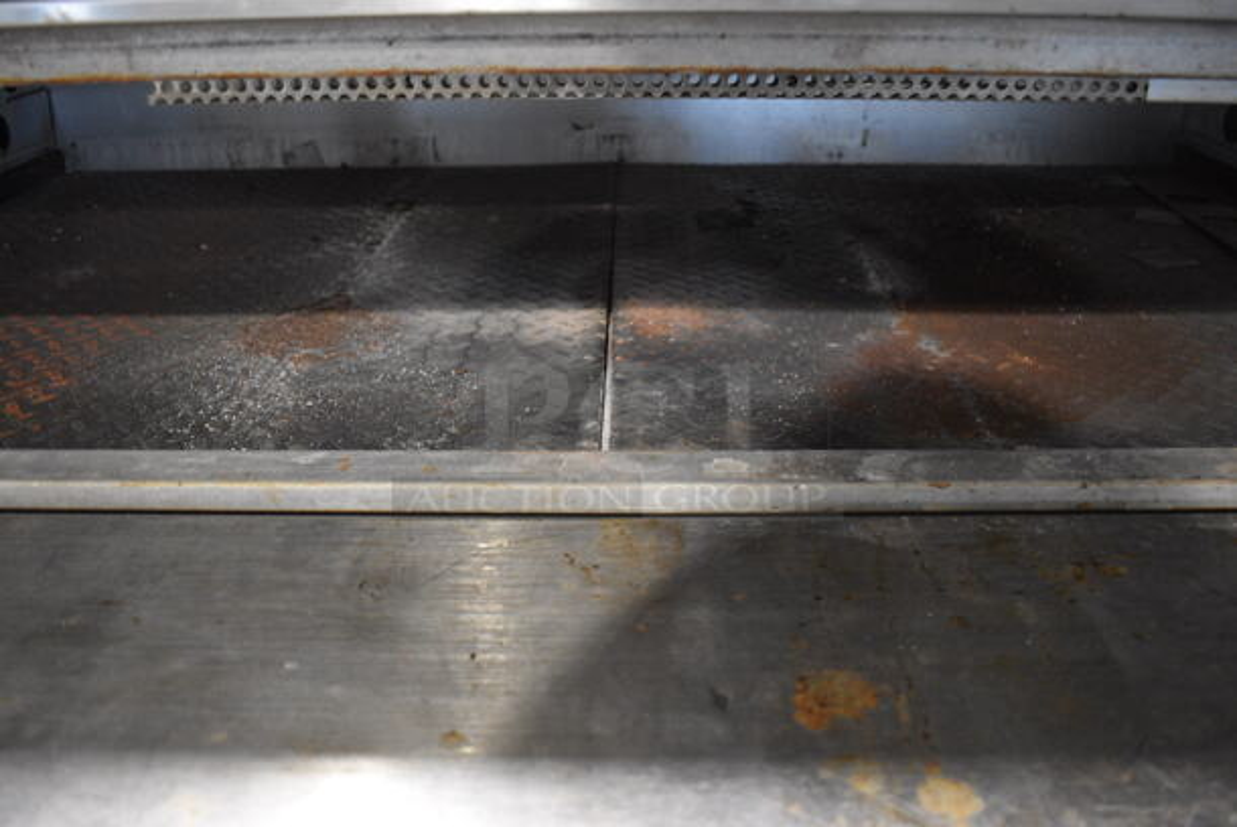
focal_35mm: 30
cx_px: 618
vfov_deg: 43.7
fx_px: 1032
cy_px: 414
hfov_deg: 61.9
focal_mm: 20
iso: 2200
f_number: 3.8
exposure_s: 1/30
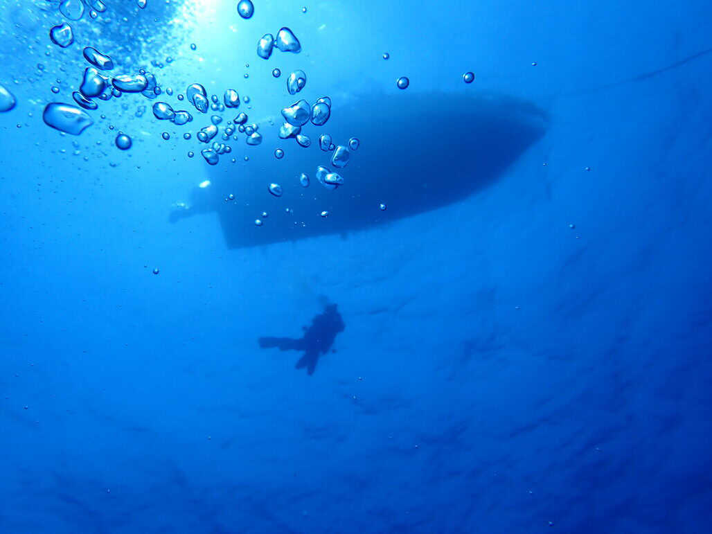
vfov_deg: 54.9
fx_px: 514
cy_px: 267
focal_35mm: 25
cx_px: 356
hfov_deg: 69.4
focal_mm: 4.5
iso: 100
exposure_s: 1/400
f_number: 8
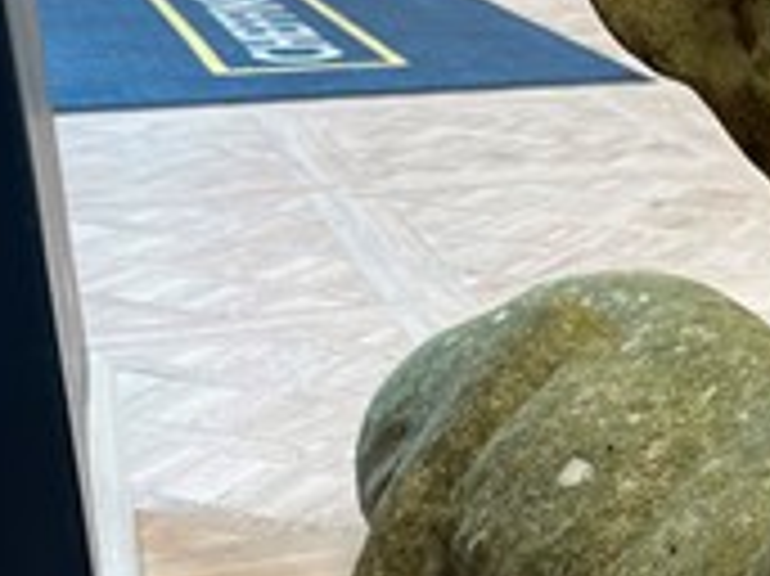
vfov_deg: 19.2
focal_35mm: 76
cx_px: 811
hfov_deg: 24.3
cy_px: 452
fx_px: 1689
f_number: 1.6
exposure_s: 1/100
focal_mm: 5.1
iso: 80
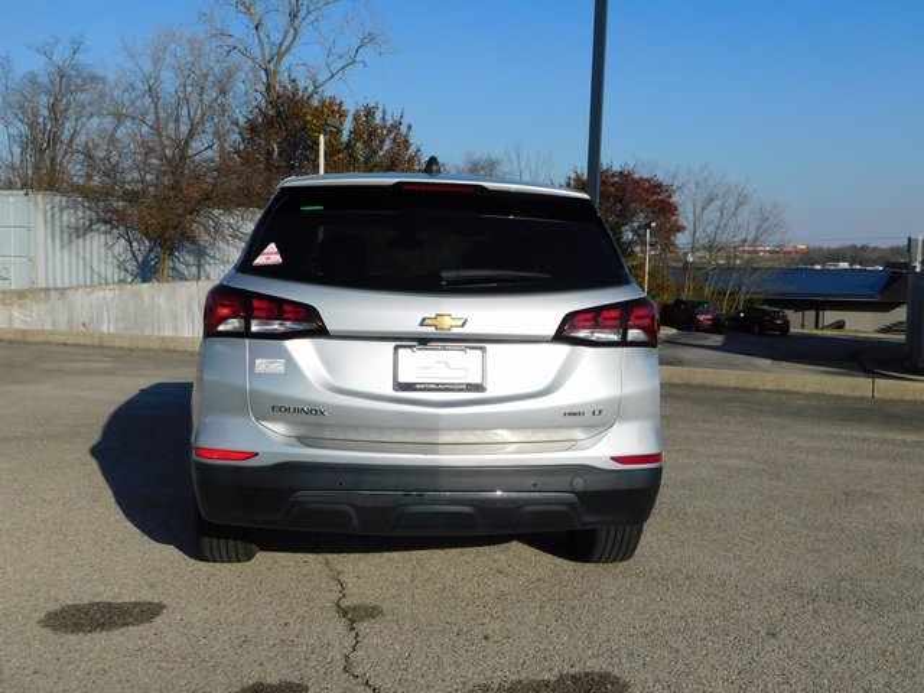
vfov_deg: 39.7
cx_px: 462
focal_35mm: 36
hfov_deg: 51.4
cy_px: 346
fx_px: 961
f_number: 7
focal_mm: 6.3
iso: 125
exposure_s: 1/640
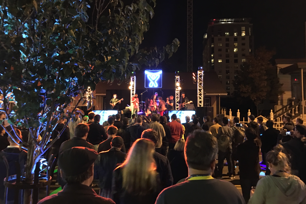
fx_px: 263
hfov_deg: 60.3
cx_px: 156
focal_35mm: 31
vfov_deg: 42.3
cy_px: 94
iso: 160
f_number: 2.2
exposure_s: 1/4
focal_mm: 4.15
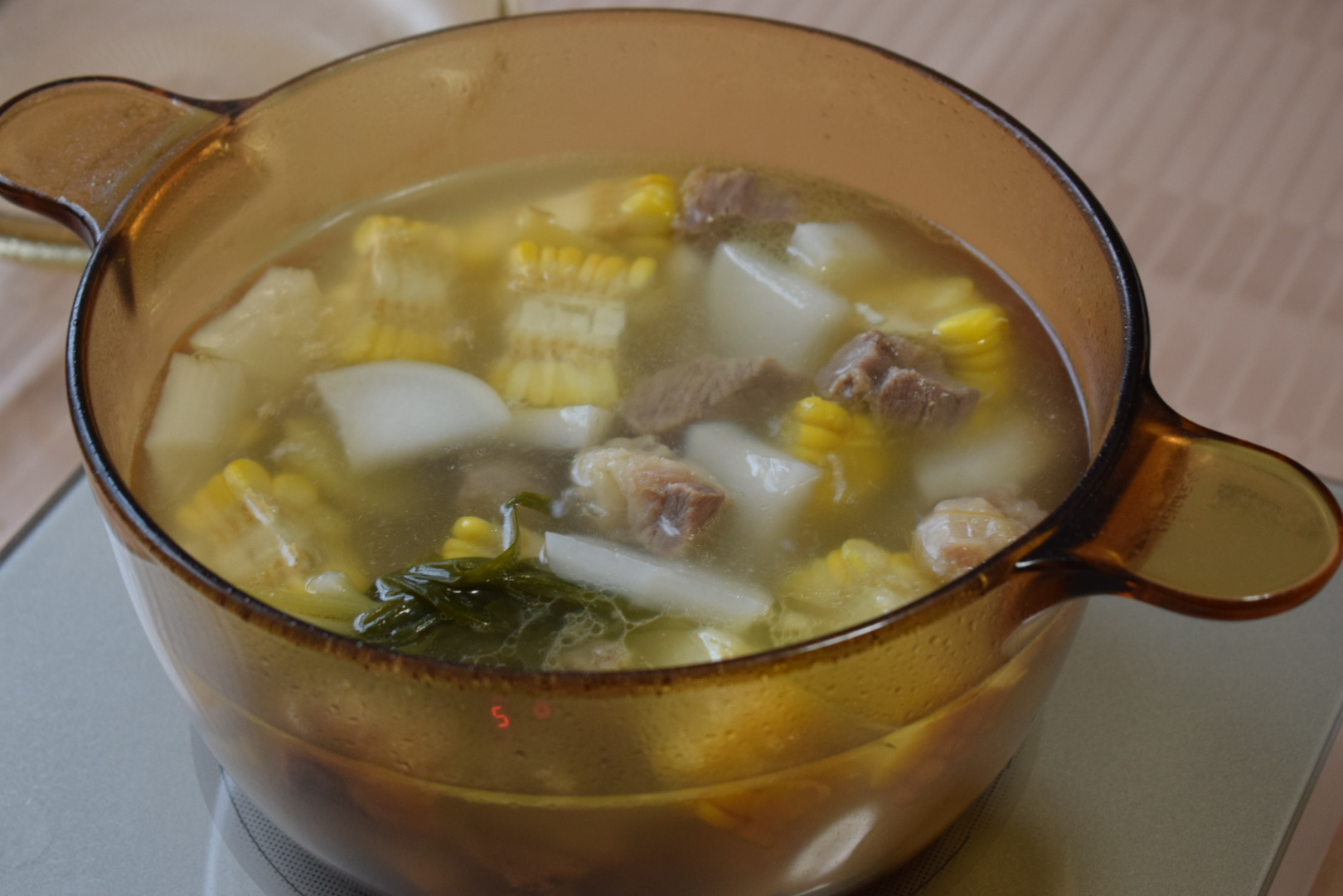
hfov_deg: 24.6
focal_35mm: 82
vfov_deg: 16.6
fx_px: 3077
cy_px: 448
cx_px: 672
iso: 1000
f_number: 5.6
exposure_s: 1/20
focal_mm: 55
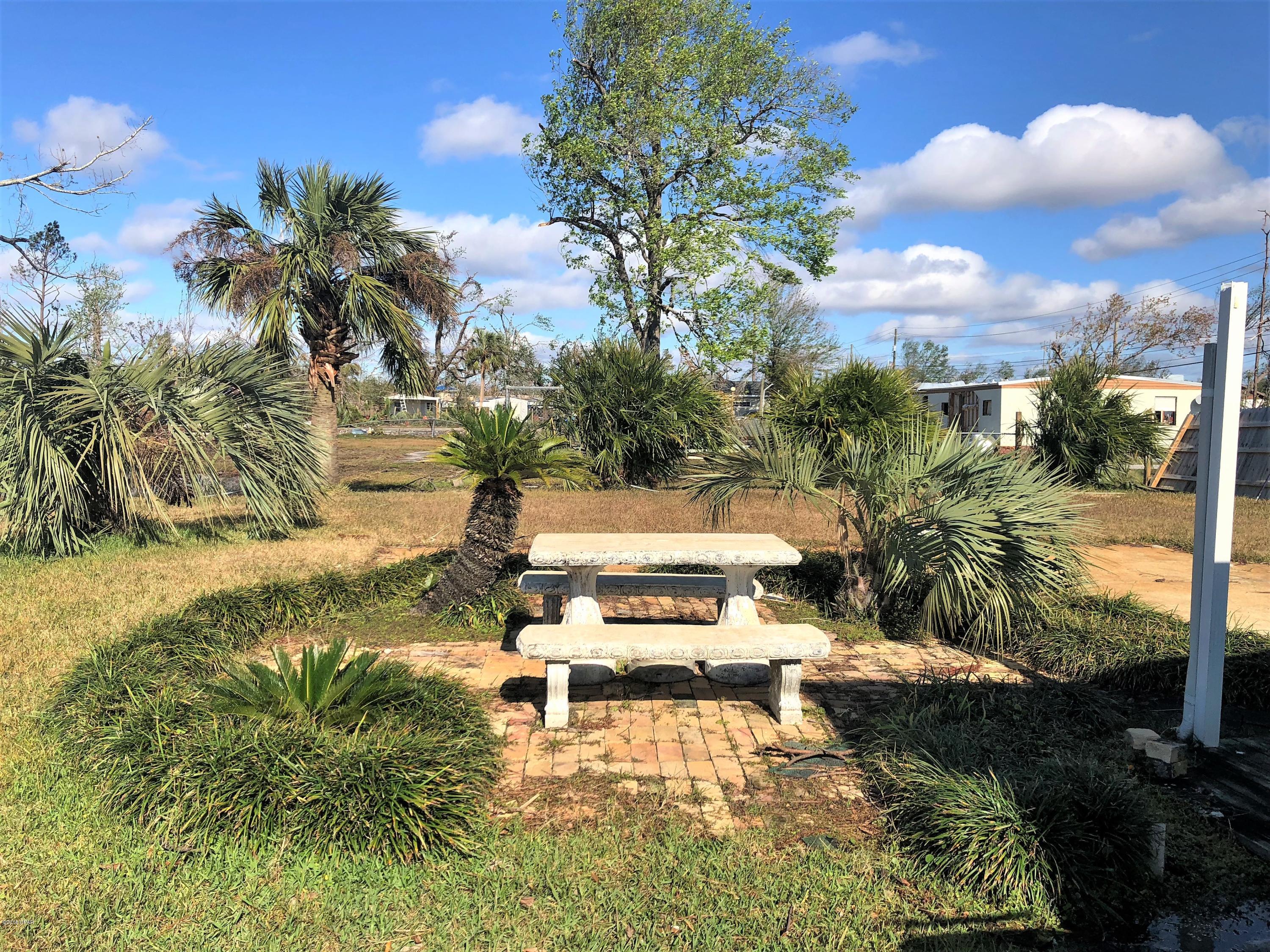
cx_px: 635
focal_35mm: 28
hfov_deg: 63.4
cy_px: 476
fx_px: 1027
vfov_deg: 49.7
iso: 25
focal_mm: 4
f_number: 1.8
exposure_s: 1/2404
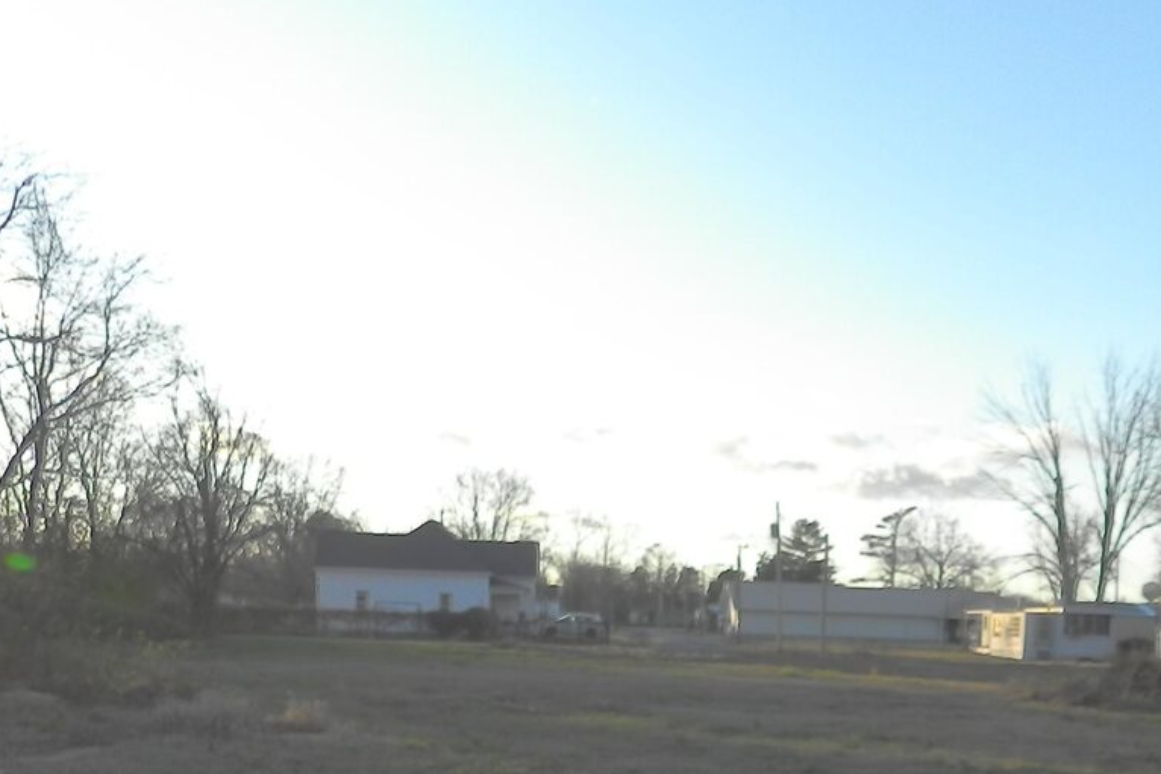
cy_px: 713
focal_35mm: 43
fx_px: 1387
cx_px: 756
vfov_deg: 29.7
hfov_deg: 44.9
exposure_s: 1/250
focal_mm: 4
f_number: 3.4
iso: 160
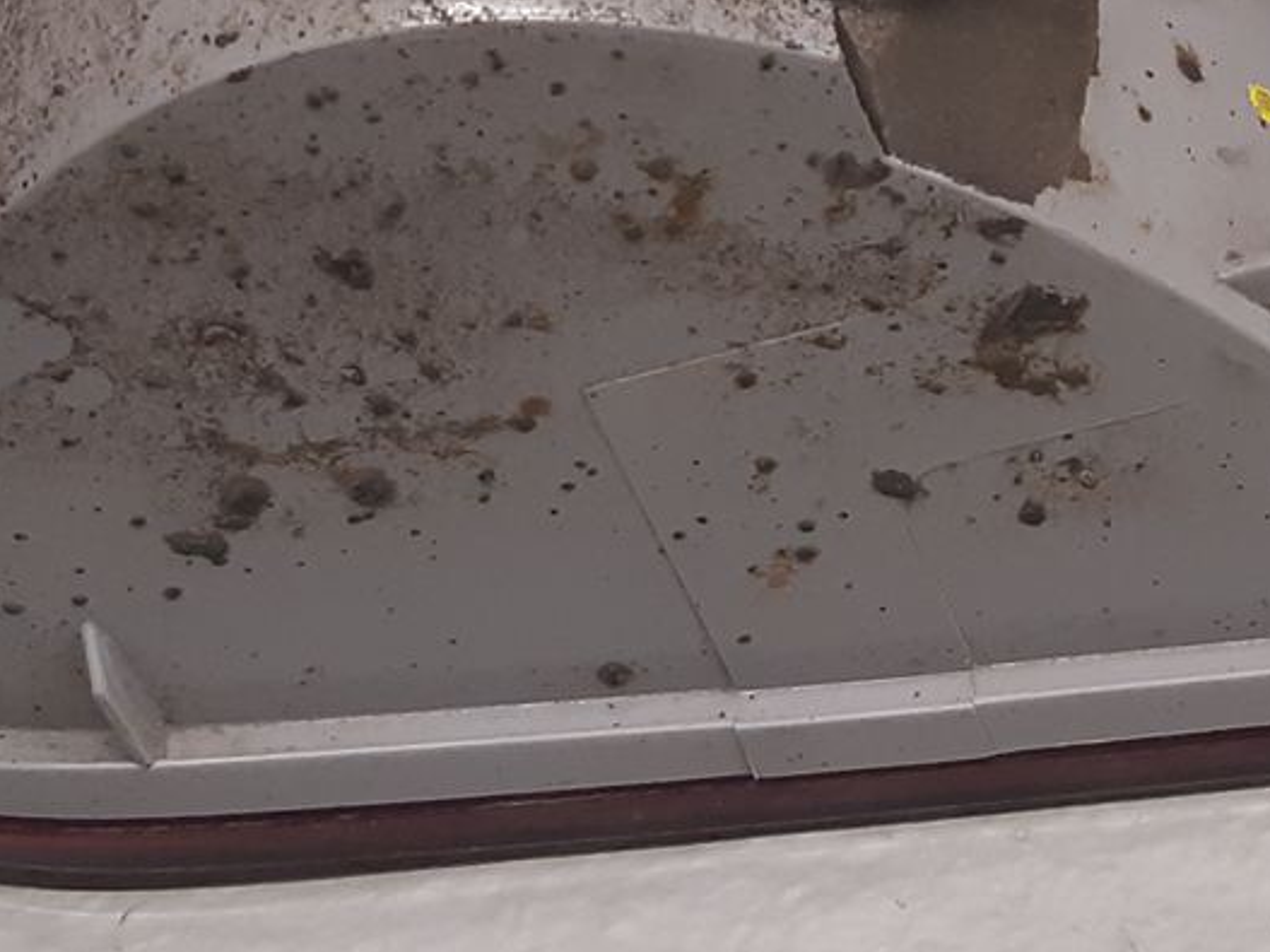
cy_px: 29
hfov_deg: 19.0
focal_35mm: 101
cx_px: 1227
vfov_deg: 14.4
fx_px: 3705
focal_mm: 3.93
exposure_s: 1/50
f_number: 1.7
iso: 125
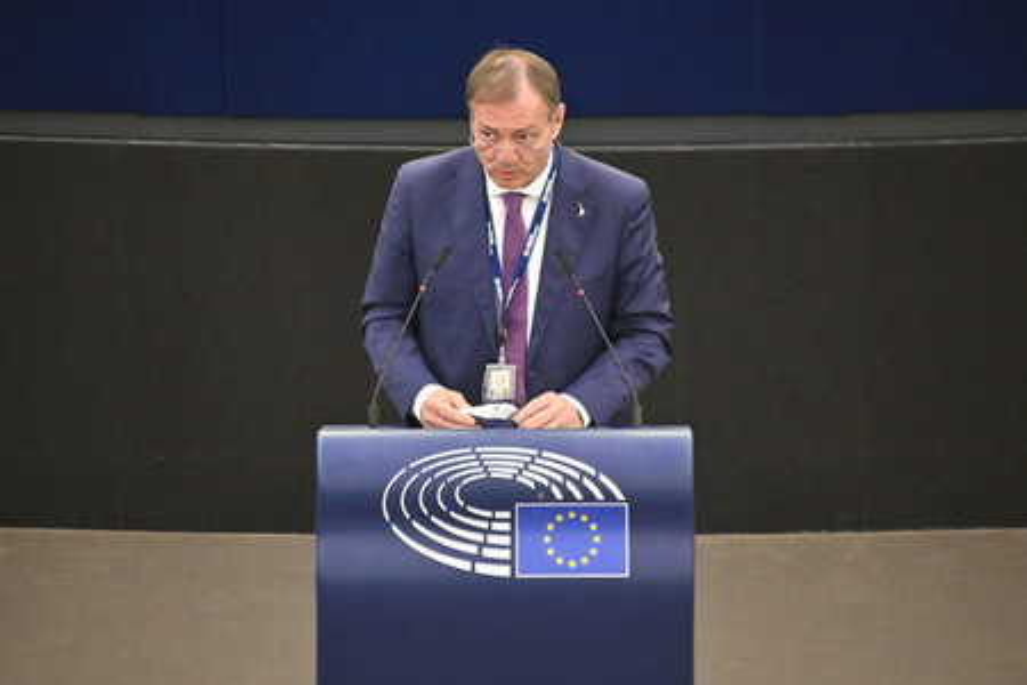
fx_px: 14263
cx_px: 514
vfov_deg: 2.7
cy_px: 342
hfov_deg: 4.1
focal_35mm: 500
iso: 6400
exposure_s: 1/400
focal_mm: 500
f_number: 6.3
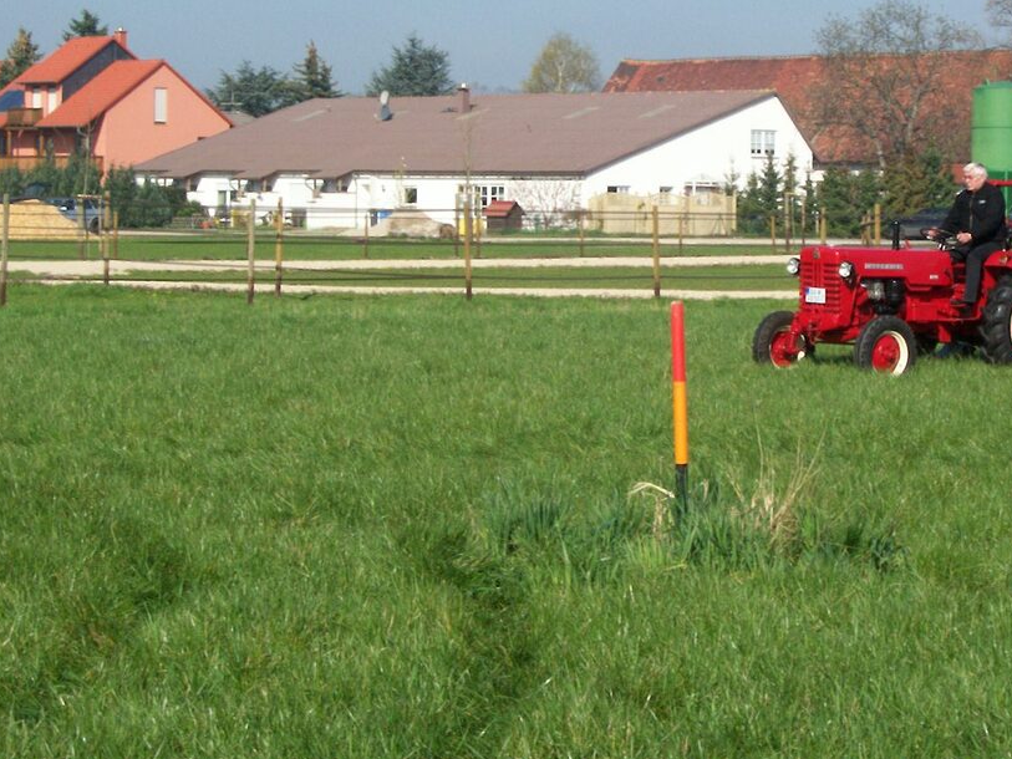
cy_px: 202
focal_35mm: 121
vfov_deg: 12.2
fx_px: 3538
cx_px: 681
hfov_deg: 16.2
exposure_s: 1/227
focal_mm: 13.5
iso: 80
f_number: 7.6
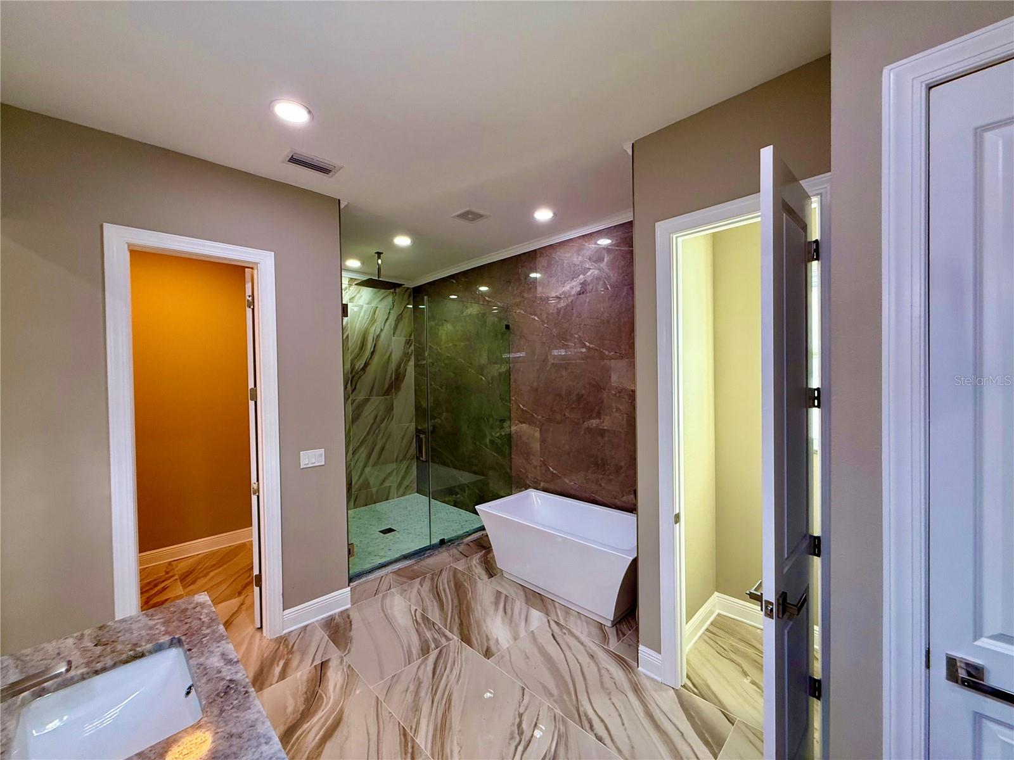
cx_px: 507
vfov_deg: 85.7
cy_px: 380
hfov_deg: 102.1
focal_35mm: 14
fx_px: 410
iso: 160
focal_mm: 2.22
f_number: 2.2
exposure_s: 1/120
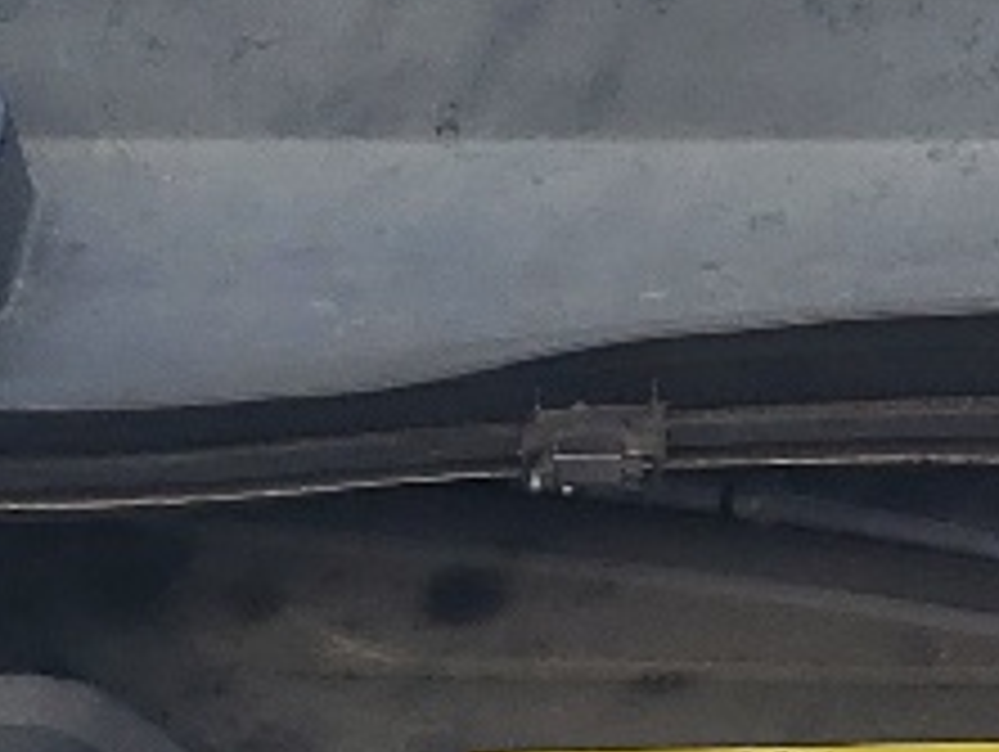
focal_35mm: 187
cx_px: 1287
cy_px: 594
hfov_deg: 10.3
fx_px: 5403
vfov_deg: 7.9
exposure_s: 1/526
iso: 50
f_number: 1.5
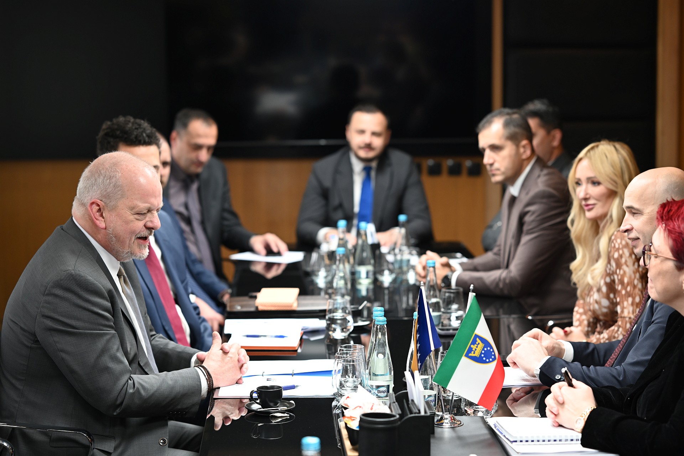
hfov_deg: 23.9
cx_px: 342
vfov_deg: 16.1
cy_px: 228
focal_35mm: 85
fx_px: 1615
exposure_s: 1/125
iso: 500
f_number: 2.8
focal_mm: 85
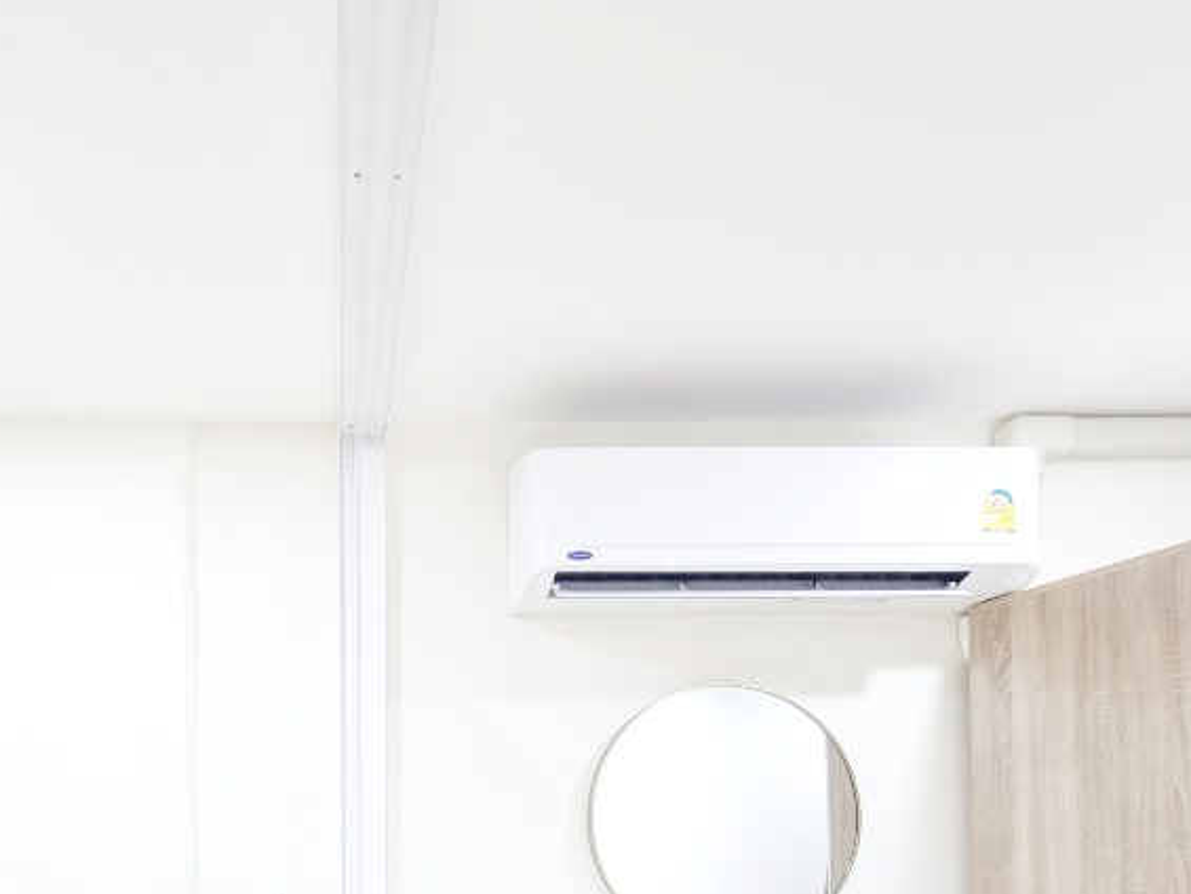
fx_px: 792
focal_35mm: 23
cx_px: 346
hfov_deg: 70.5
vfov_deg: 53.0
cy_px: 774
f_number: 2.2
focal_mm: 2.2
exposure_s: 1/50
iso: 200
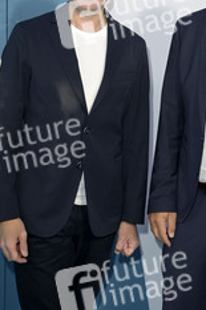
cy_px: 84
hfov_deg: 17.1
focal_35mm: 79
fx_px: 679
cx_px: 162
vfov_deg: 25.4
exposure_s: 1/250
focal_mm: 46
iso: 500
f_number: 6.3
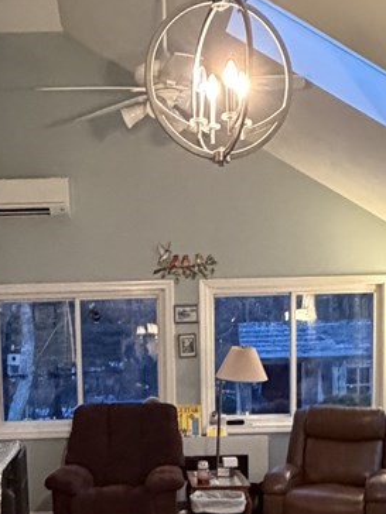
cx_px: 116
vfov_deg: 31.7
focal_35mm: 59
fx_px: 877
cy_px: 422
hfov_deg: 24.6
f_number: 2.2
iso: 800
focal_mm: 2.22
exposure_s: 1/60
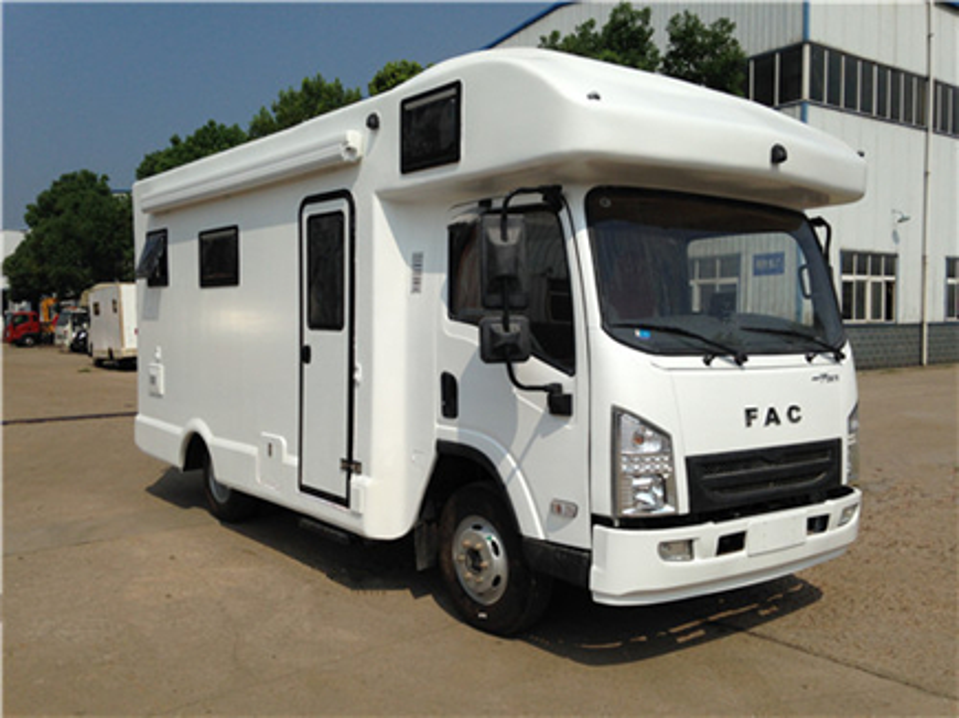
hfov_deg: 55.4
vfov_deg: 42.9
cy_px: 359
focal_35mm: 33
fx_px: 914
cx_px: 480
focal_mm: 4.12
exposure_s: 1/3876
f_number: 2.4
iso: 50
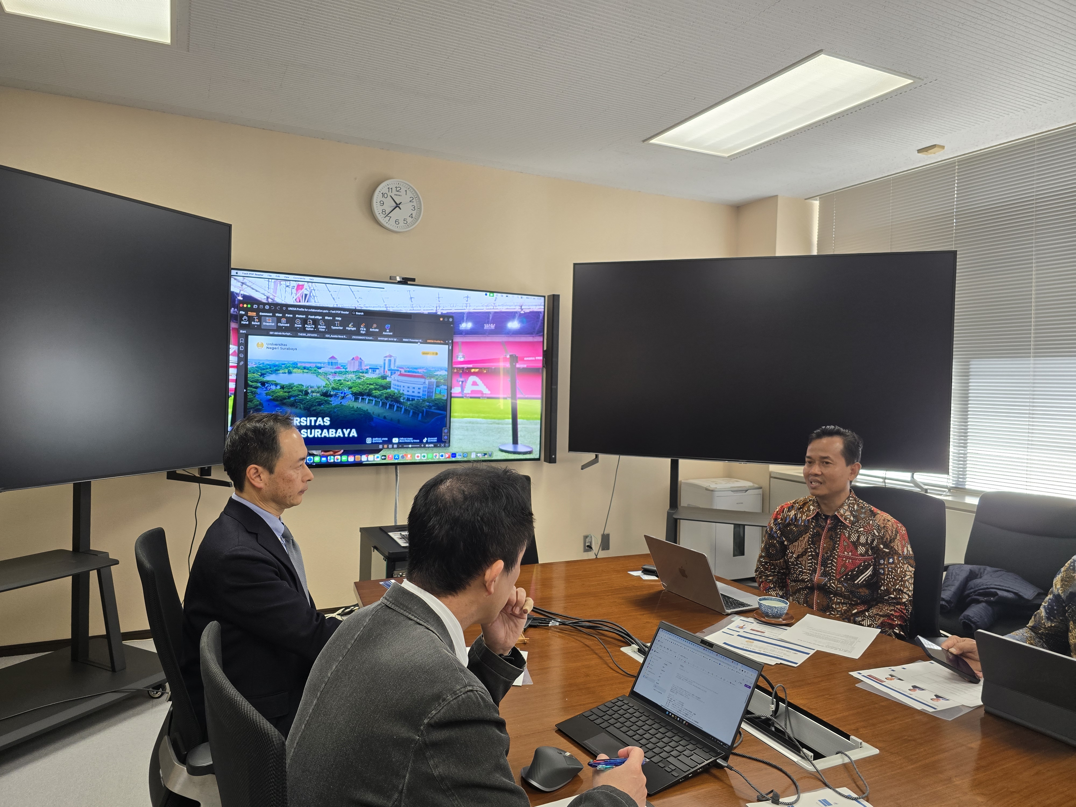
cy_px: 404
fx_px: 715
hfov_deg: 73.9
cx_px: 538
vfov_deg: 58.9
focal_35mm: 23
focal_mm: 6.3
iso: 100
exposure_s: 1/120
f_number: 1.7
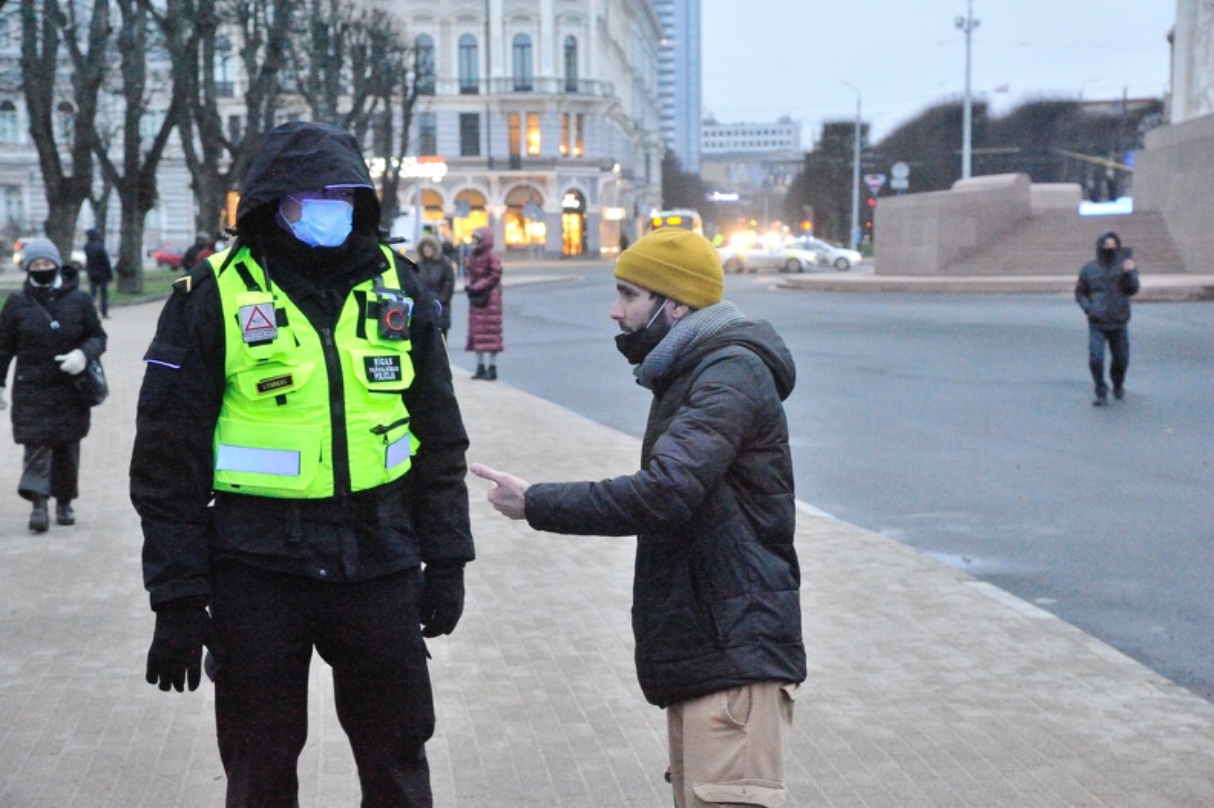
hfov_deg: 32.4
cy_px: 404
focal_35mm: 62
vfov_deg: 21.9
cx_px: 607
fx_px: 2089
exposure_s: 1/90
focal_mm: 62
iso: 6400
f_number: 5.6
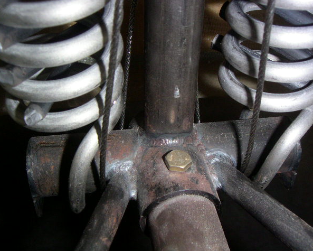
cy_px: 125
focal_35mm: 40
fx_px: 371
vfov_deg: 37.4
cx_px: 155
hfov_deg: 45.8
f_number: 6.6
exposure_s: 1/50
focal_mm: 6
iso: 160
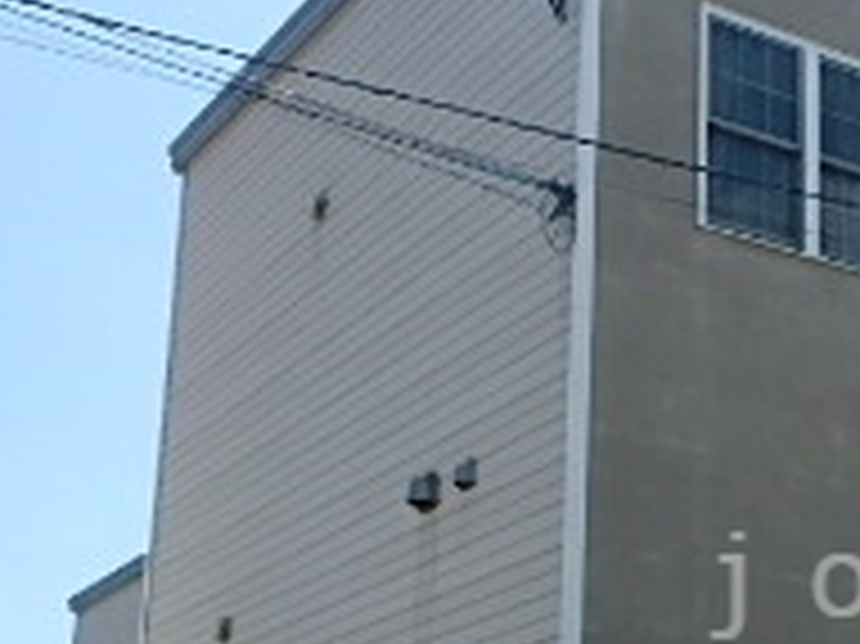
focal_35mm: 77
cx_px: 1018
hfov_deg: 23.3
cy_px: 585
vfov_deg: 18.8
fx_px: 1912
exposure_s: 1/400
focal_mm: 4
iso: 125
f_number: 6.3
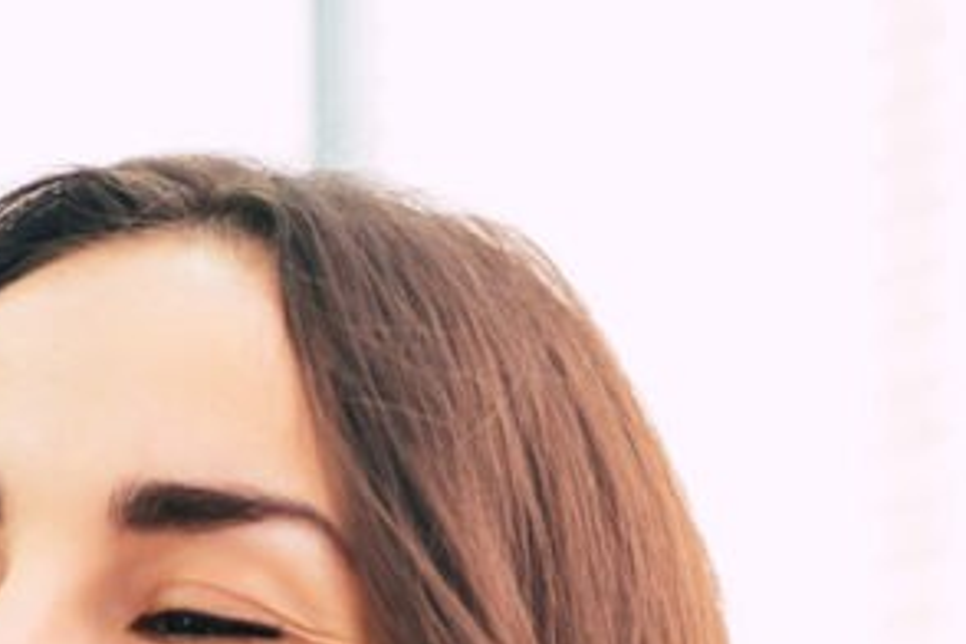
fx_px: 4669
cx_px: 0
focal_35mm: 174
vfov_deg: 7.7
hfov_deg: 11.7
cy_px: 1119
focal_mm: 50
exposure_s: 1/125
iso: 1000
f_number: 3.2
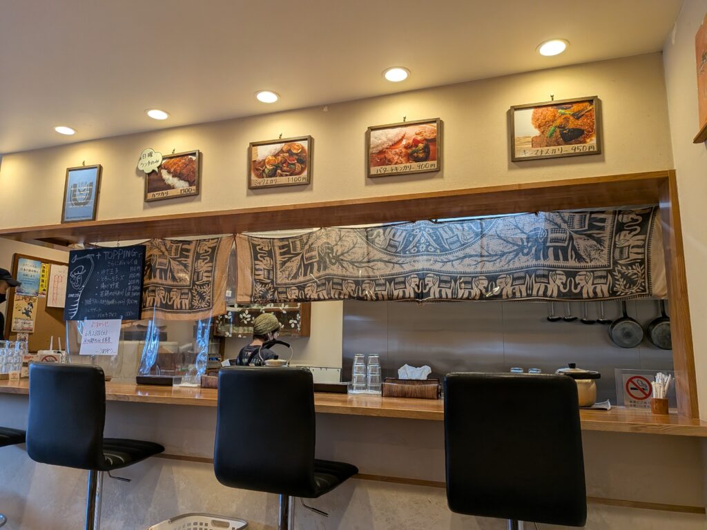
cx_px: 354
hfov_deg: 71.6
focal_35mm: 24
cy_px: 265
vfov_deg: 56.8
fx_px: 490
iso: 112
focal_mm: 4.53
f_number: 1.7
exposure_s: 1/100
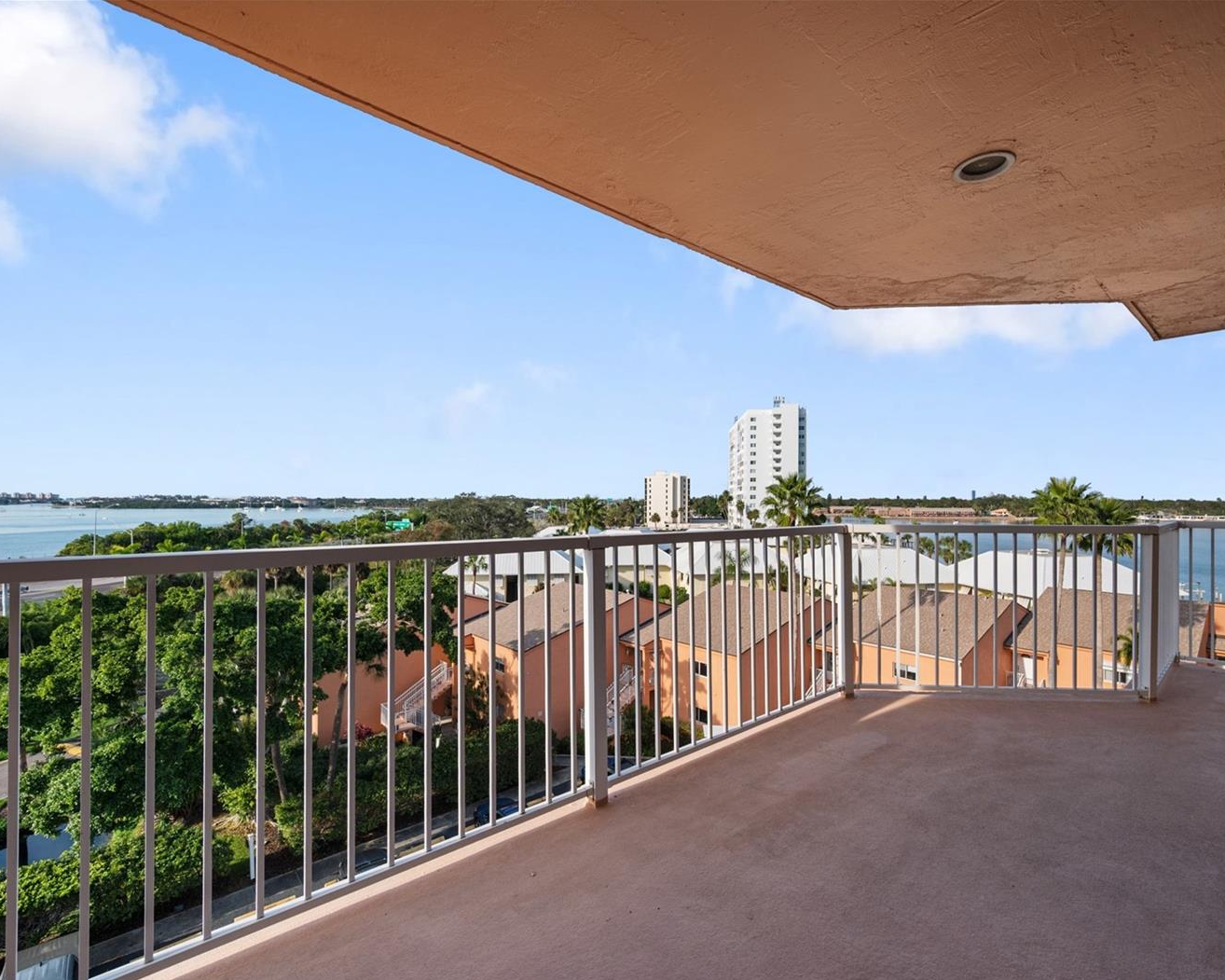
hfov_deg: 93.1
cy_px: 497
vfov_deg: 80.4
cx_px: 638
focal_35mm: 16
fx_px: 580
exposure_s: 1/160
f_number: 6.3
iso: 250
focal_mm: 14
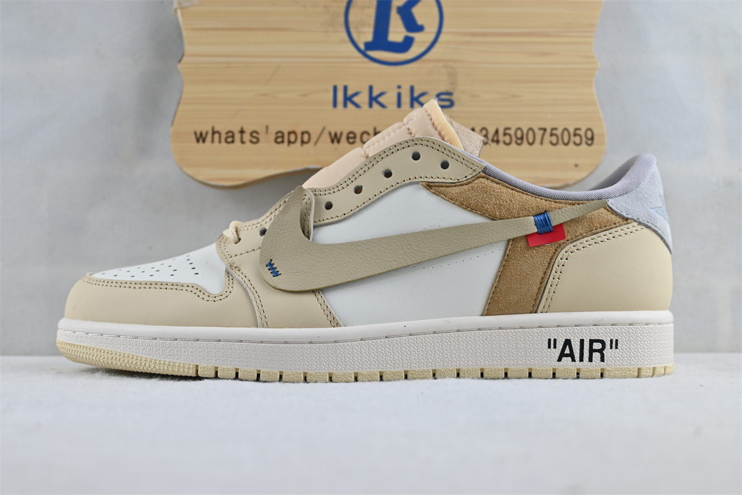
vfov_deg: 29.9
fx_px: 927
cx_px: 371
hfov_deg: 43.6
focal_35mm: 45
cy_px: 248
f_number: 4.8
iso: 100
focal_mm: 30
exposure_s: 1/50
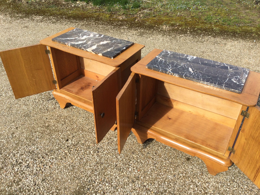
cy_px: 98
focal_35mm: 31
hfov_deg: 58.4
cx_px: 130
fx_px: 233
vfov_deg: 45.4
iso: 25
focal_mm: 3.3
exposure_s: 1/806
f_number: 2.4
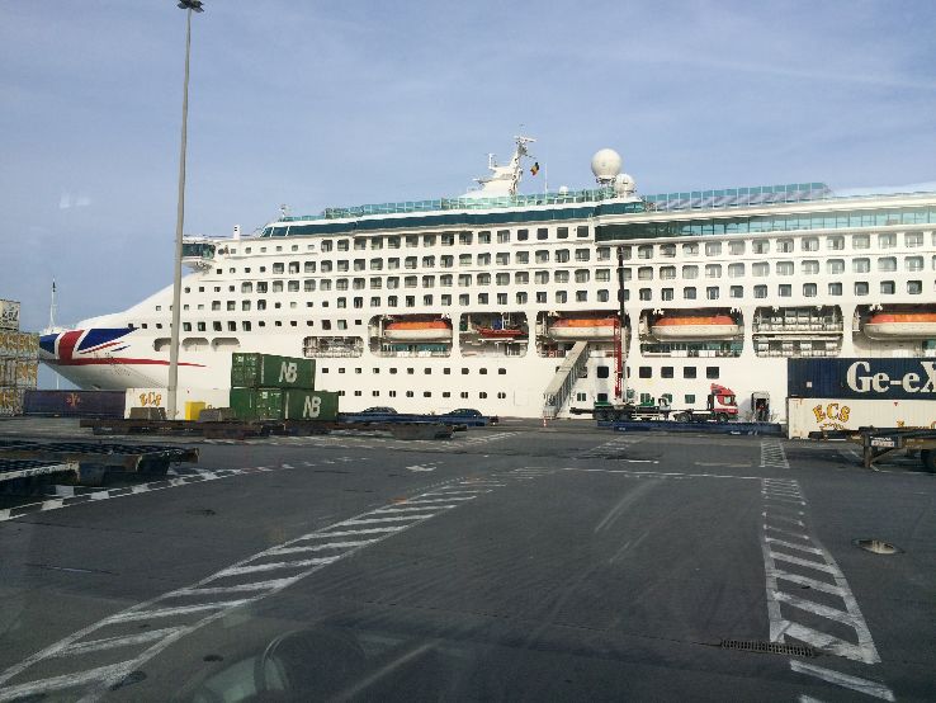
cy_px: 352
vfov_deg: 48.3
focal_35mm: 29
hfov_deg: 61.6
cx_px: 468
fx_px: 784
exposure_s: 1/1466
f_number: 2.2
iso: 32
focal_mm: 4.15
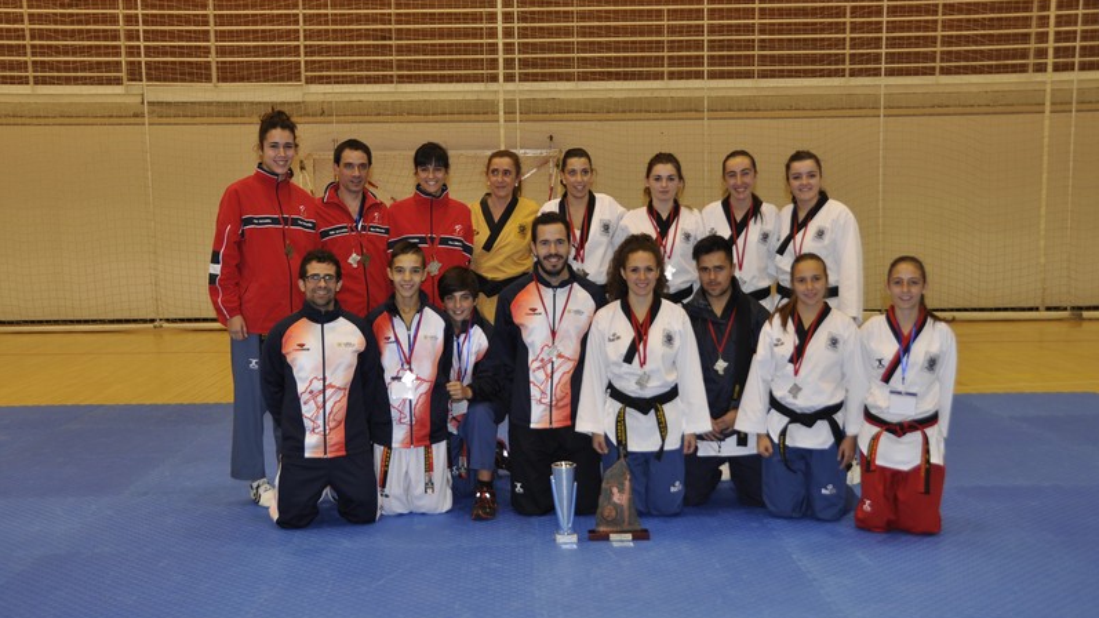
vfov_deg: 28.0
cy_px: 321
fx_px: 1239
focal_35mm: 43
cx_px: 549
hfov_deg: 47.8
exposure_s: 1/60
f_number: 4
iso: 320
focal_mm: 27
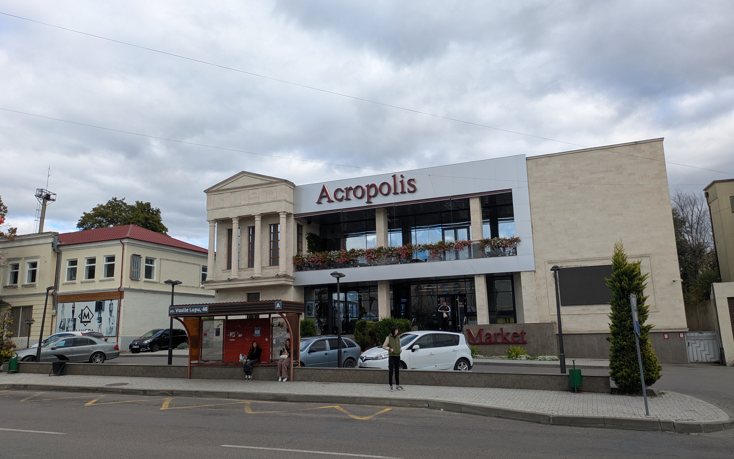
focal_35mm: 27
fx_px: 540
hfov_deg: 68.4
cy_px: 232
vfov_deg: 46.0
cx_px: 367
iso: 52
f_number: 1.89
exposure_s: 1/1185
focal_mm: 5.43
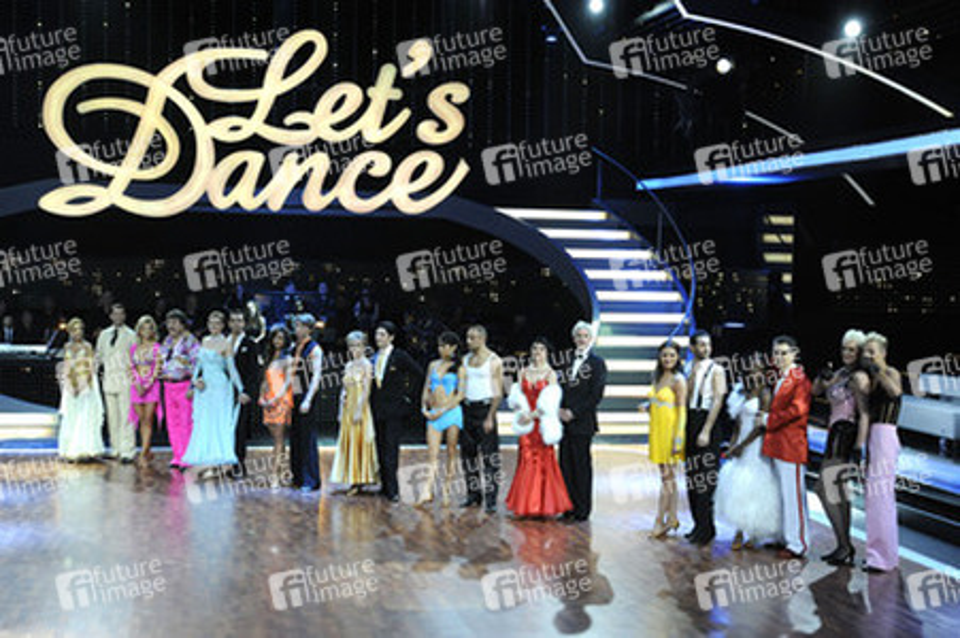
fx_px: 1466
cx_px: 480
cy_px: 319
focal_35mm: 55
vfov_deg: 24.6
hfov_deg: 36.3
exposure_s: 1/250
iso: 4000
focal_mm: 55
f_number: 5.6
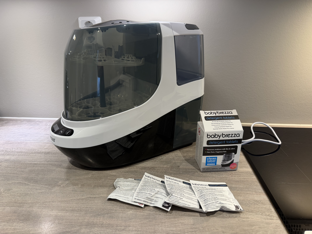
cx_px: 156
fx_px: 216
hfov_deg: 71.6
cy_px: 117
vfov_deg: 56.8
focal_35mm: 24
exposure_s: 1/100
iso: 200
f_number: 1.78
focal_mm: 6.76
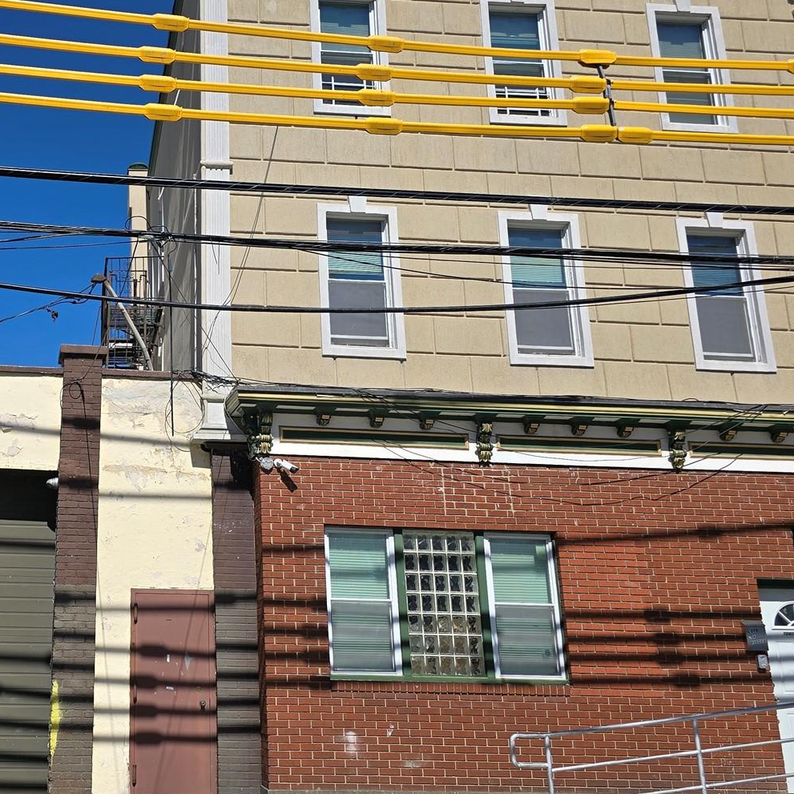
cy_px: 382
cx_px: 113
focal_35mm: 42
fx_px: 1090
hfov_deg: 37.9
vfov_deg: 40.0
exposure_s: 1/1314
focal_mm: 6.3
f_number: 1.7
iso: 12
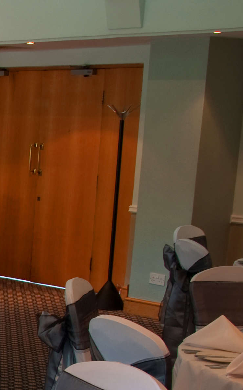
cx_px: -316
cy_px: 367
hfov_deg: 11.3
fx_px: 1049
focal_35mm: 99
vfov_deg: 20.5
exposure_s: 1/2
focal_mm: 18
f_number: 9
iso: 100
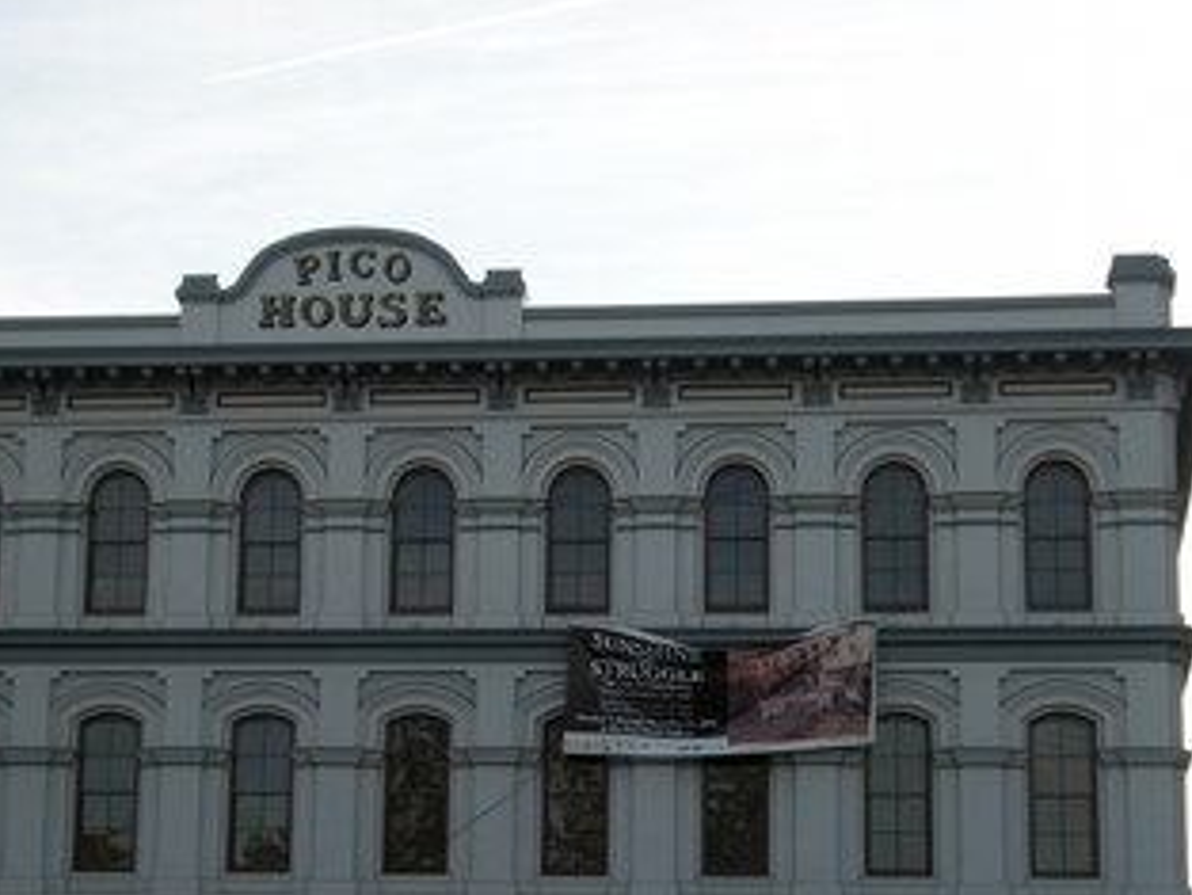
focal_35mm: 71
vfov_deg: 20.5
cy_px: 701
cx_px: 491
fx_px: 2446
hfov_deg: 27.3
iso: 64
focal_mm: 7.9
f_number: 2.8
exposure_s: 1/527
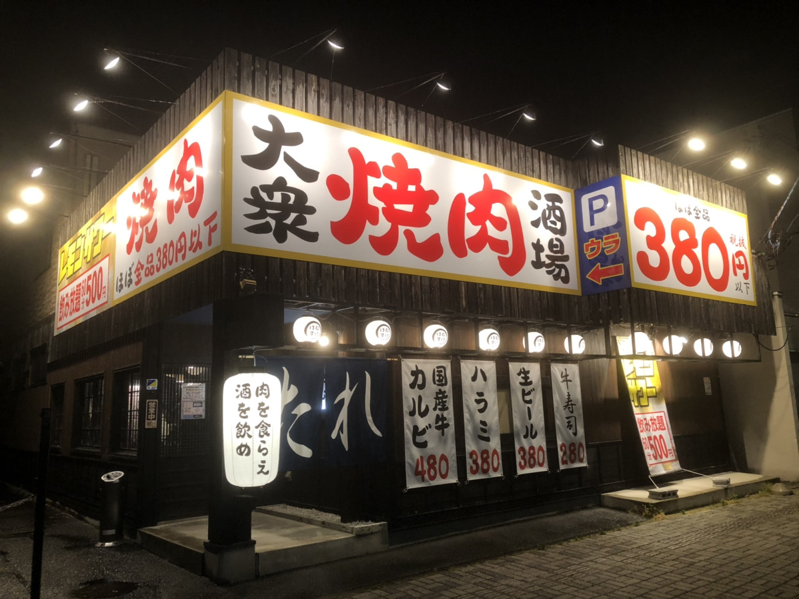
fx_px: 646
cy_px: 300
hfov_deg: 63.5
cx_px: 400
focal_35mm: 28
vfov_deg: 49.7
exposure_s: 1/17
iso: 40
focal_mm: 3.99
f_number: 1.8
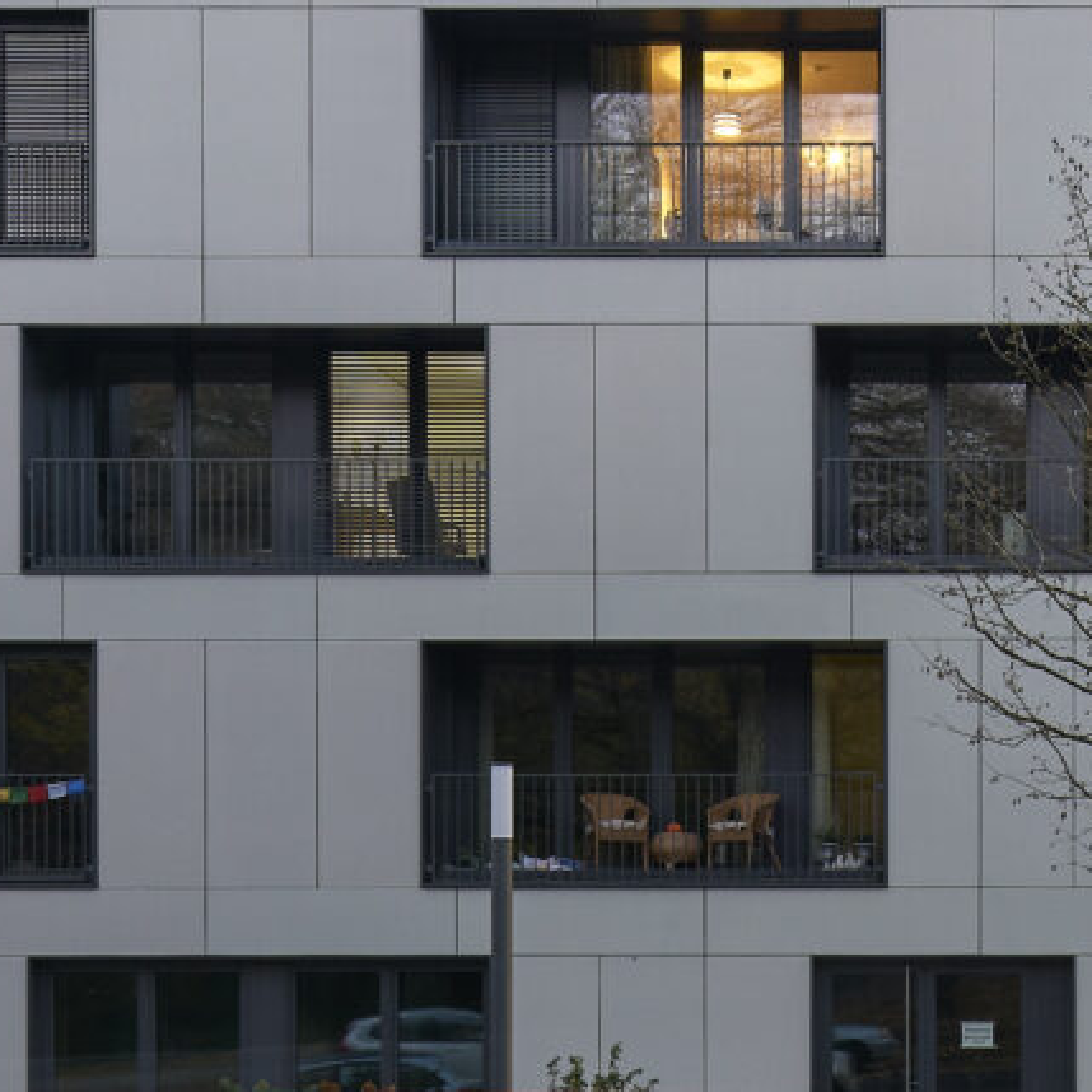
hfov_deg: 23.5
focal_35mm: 69
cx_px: 1189
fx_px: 2463
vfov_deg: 23.4
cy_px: -115
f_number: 11
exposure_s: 2
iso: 100
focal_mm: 17
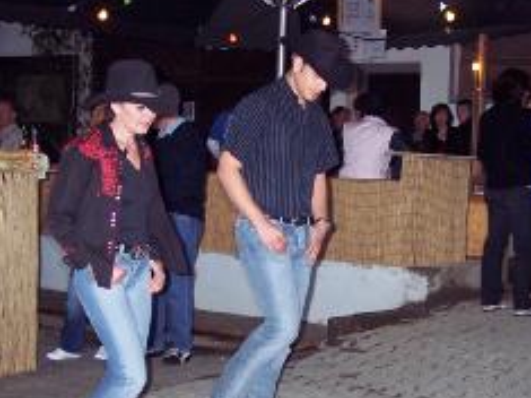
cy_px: 259
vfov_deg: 17.7
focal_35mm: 83
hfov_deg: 23.6
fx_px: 1273
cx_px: 271
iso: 140
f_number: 2.8
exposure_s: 1/60
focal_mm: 8
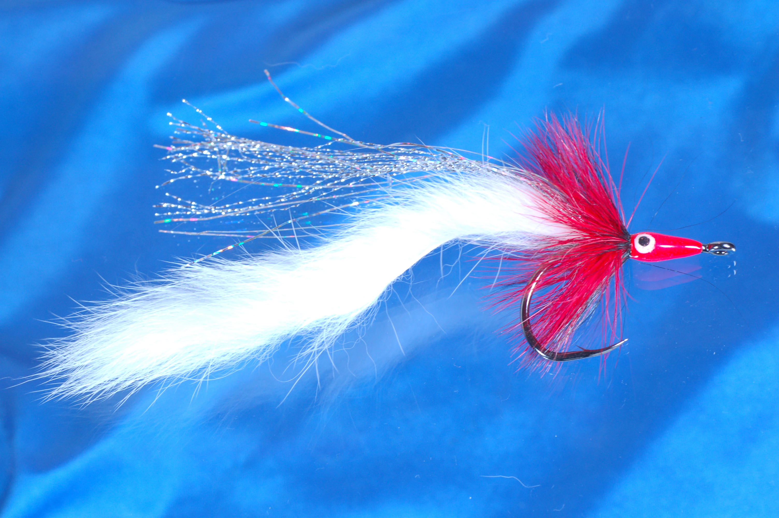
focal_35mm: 105
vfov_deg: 13.0
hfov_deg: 19.5
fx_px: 2270
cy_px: 259
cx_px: 390
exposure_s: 1/10
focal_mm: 70
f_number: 10
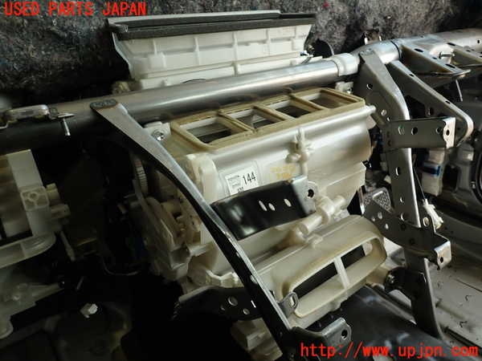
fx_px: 348
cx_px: 241
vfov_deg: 54.9
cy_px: 180
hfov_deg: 69.4
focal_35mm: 25
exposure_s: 1/100
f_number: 2.8
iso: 100
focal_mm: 4.5
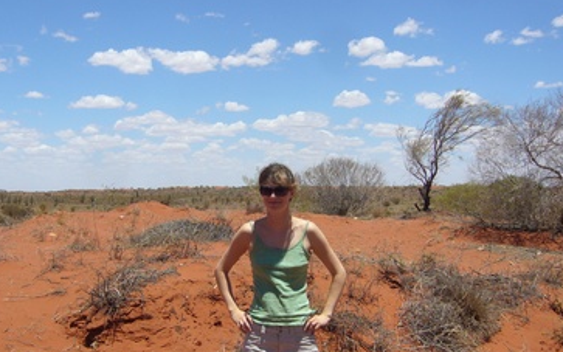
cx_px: 259
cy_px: 185
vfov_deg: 28.6
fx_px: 691
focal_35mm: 45
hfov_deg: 44.3
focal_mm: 5.8
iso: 80
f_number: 5.6
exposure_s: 1/400
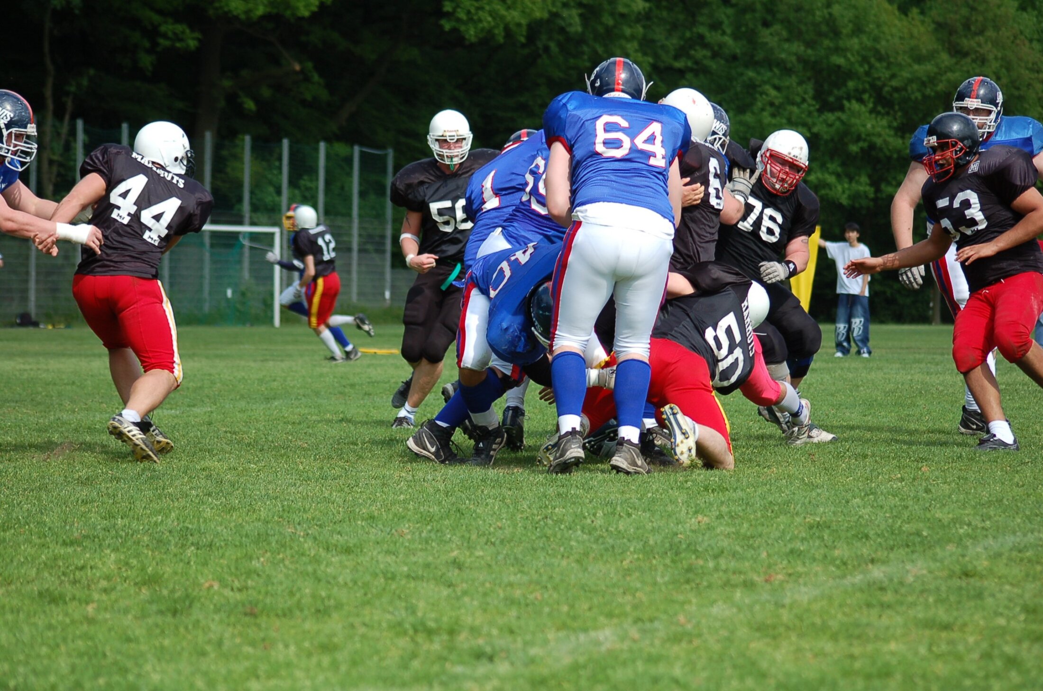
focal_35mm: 150
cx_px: 522
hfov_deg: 13.7
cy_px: 346
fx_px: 4338
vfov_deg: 9.1
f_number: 4.2
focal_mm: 100
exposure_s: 1/1000
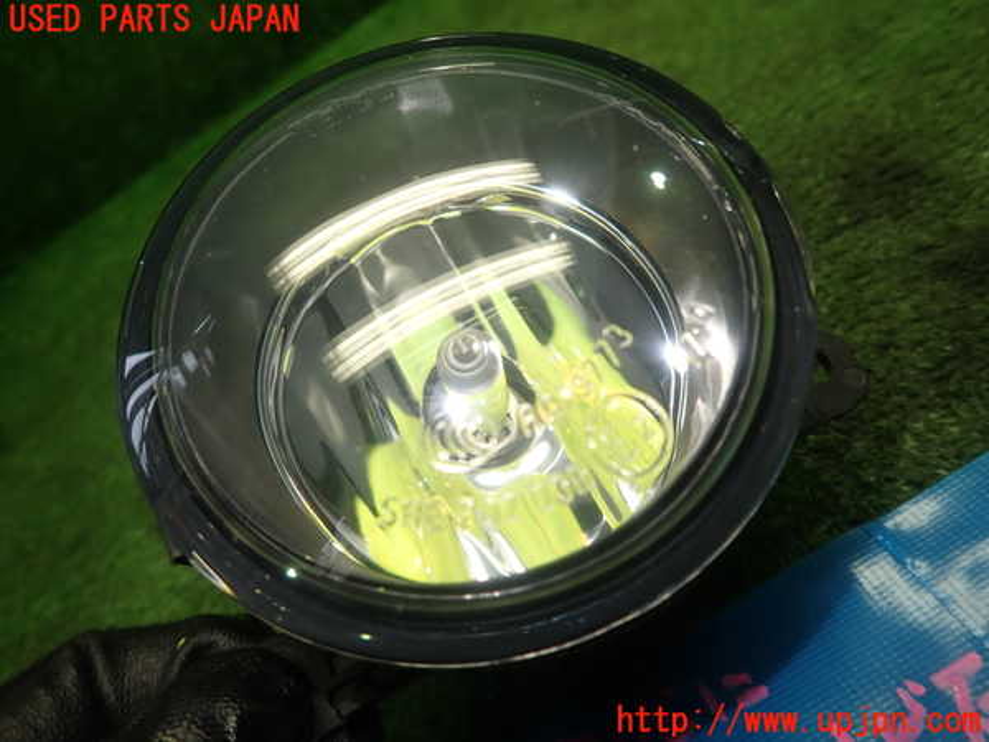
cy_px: 371
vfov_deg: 54.9
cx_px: 494
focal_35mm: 25
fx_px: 714
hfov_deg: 69.4
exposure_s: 1/60
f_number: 2
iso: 100
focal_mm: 4.5
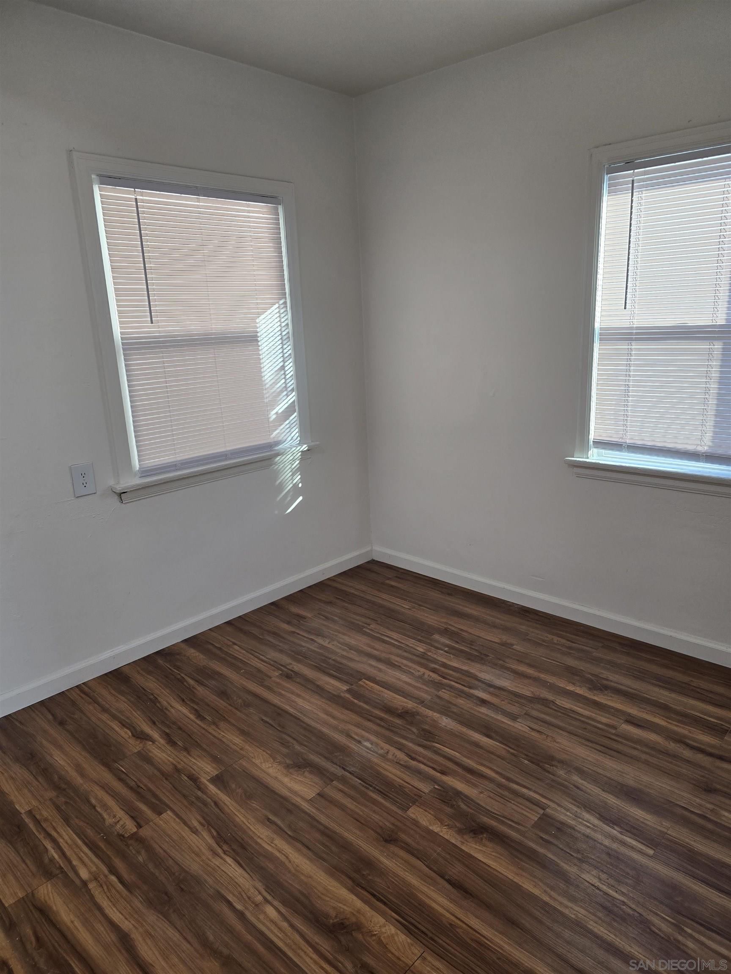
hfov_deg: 58.9
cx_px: 366
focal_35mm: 23
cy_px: 487
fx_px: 648
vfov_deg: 73.9
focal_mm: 6.3
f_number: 1.7
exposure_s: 1/120
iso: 100
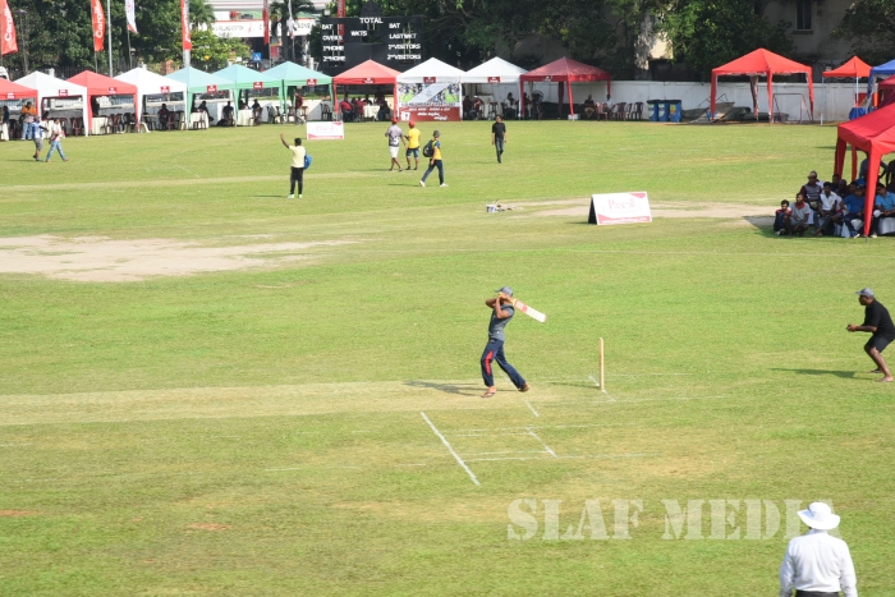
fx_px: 2984
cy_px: 298
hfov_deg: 17.1
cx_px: 448
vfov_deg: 11.4
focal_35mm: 120
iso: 640
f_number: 14
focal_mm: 120
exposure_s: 1/320
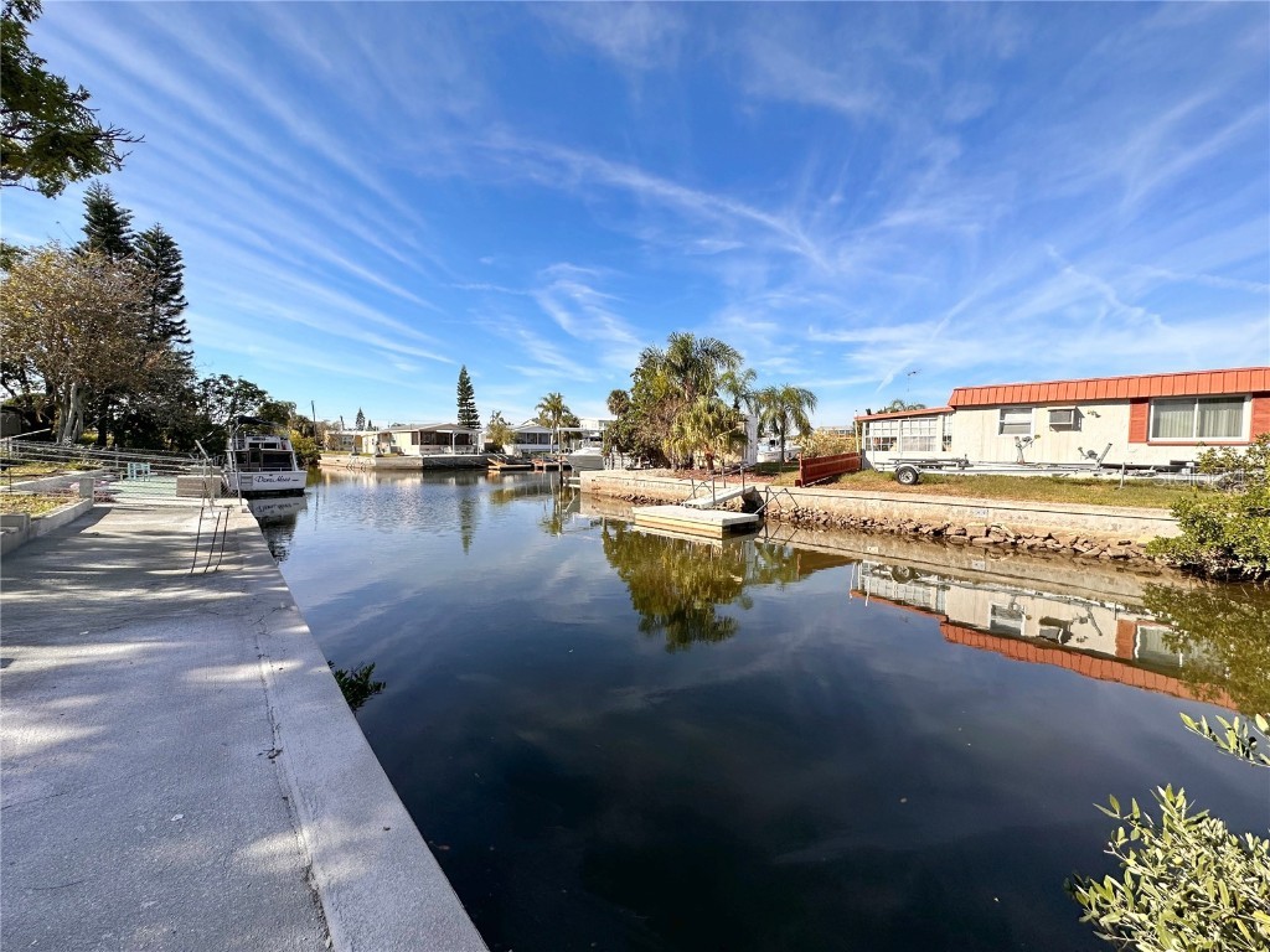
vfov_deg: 85.7
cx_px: 635
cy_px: 476
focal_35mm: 14
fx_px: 514
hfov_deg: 102.1
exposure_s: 1/1984
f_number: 2.2
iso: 50
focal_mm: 2.2
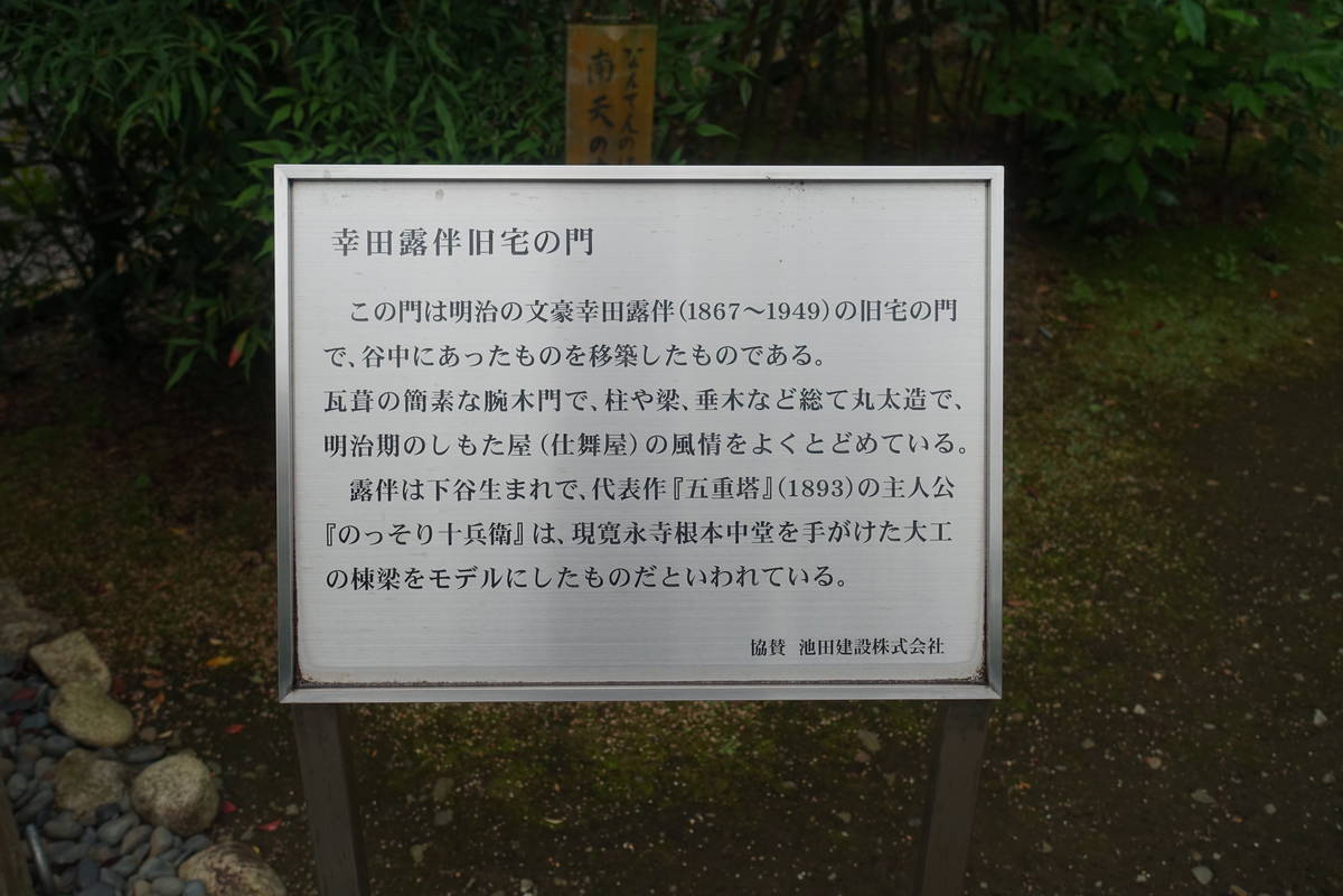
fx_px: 1492
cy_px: 448
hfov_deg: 48.5
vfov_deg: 33.4
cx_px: 672
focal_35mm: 40
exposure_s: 1/125
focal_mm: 14.7
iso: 125
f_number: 4
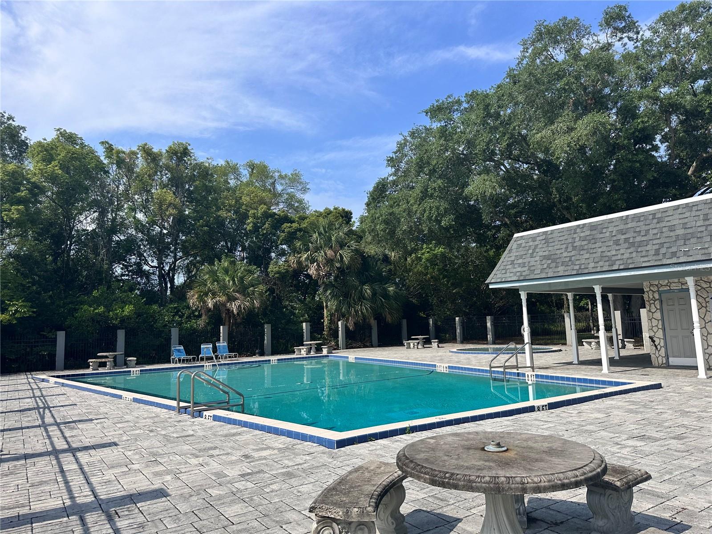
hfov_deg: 71.6
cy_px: 267
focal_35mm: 24
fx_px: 494
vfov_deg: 56.8
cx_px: 356
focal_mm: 6.86
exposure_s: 1/5263
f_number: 1.78
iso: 80
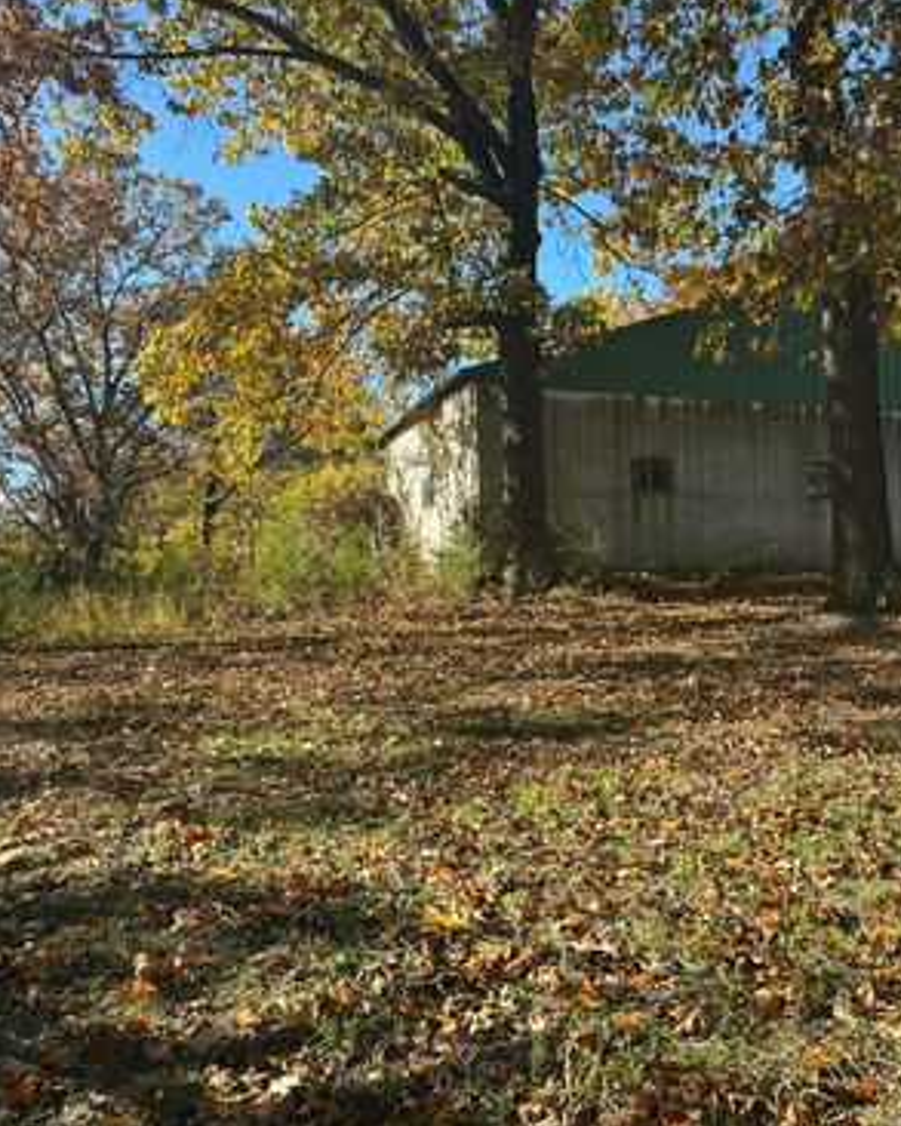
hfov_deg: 45.0
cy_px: 558
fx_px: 1066
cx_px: 612
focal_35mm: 32
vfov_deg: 55.6
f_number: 1.78
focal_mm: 6.86
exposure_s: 1/989
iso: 80
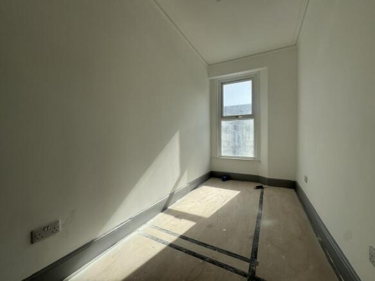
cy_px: 140
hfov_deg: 102.1
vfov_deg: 85.7
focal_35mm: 14
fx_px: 152
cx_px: 188
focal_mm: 2.22
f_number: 2.2
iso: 50
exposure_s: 1/1277
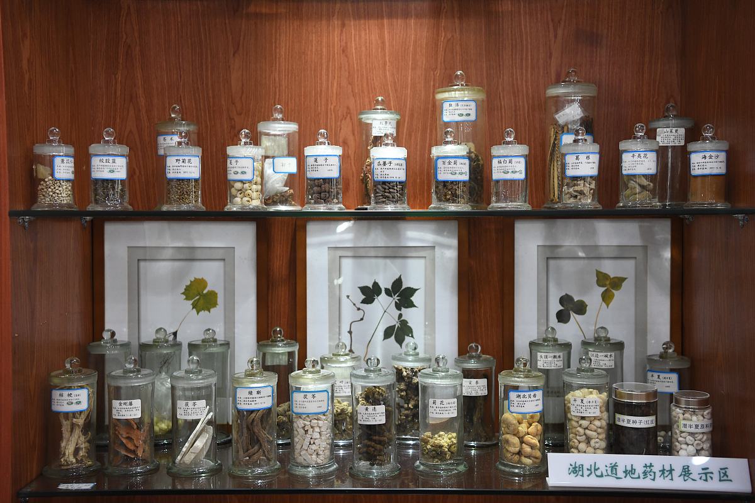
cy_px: 252
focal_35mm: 48
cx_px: 378
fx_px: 1007
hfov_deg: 41.1
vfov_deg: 28.1
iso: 2500
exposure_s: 1/125
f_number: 3.5
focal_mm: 48
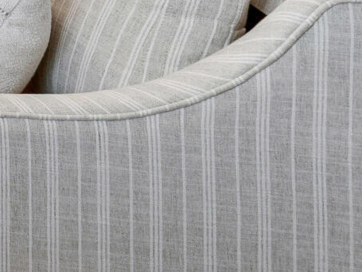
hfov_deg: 12.1
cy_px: -328
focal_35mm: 95
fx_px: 994
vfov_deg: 12.9
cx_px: -671
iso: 100
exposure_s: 1/2.5
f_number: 8
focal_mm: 10
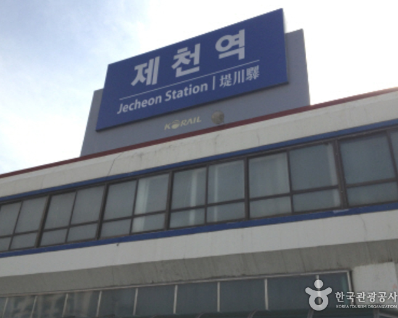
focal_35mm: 37
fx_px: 436
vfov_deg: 40.1
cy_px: 158
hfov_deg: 49.1
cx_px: 192
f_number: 2.4
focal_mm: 4.28
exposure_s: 1/2513
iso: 50
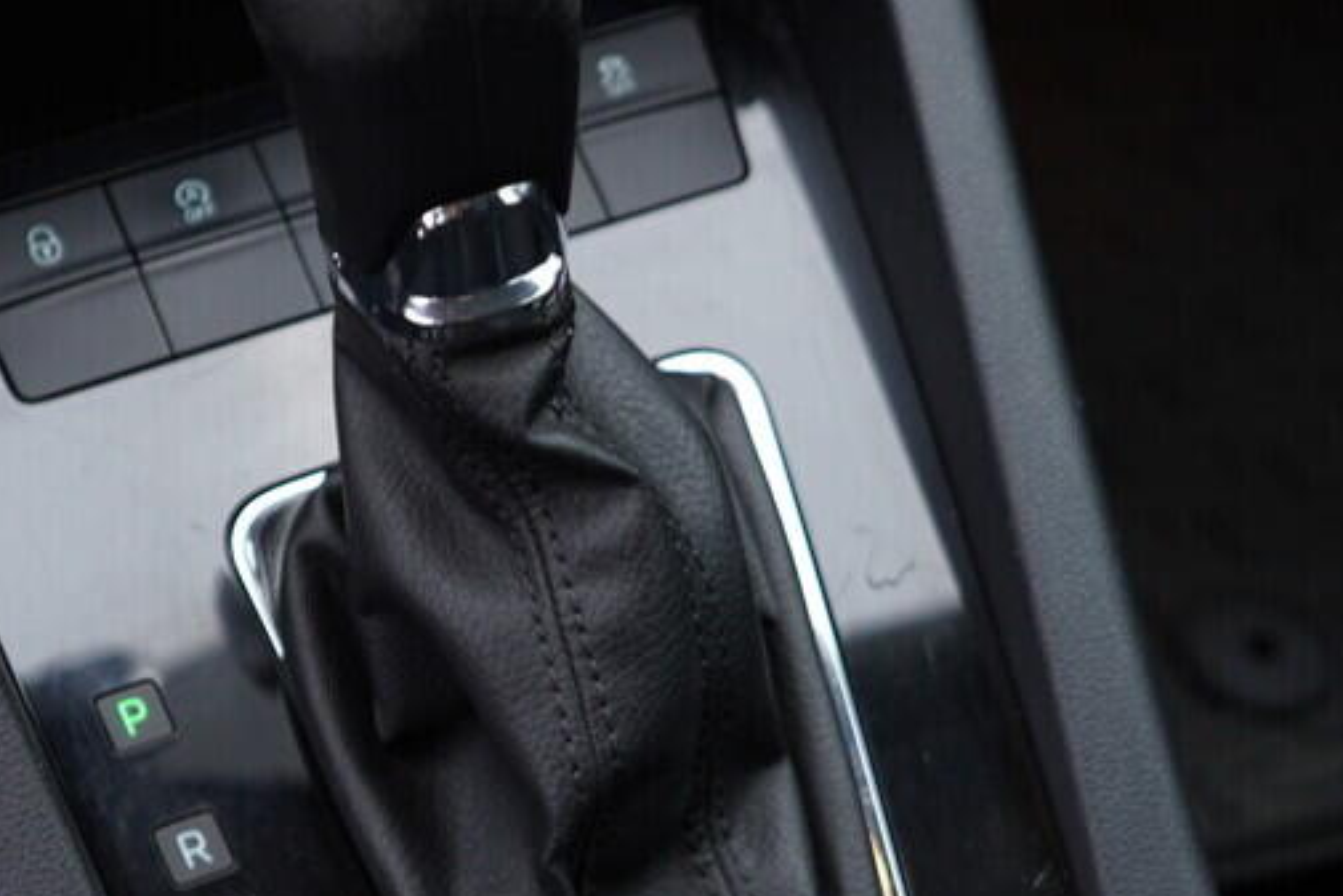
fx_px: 2724
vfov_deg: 18.7
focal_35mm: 73
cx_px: 532
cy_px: 480
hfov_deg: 27.6
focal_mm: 24
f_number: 2.8
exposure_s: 1/40
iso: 160
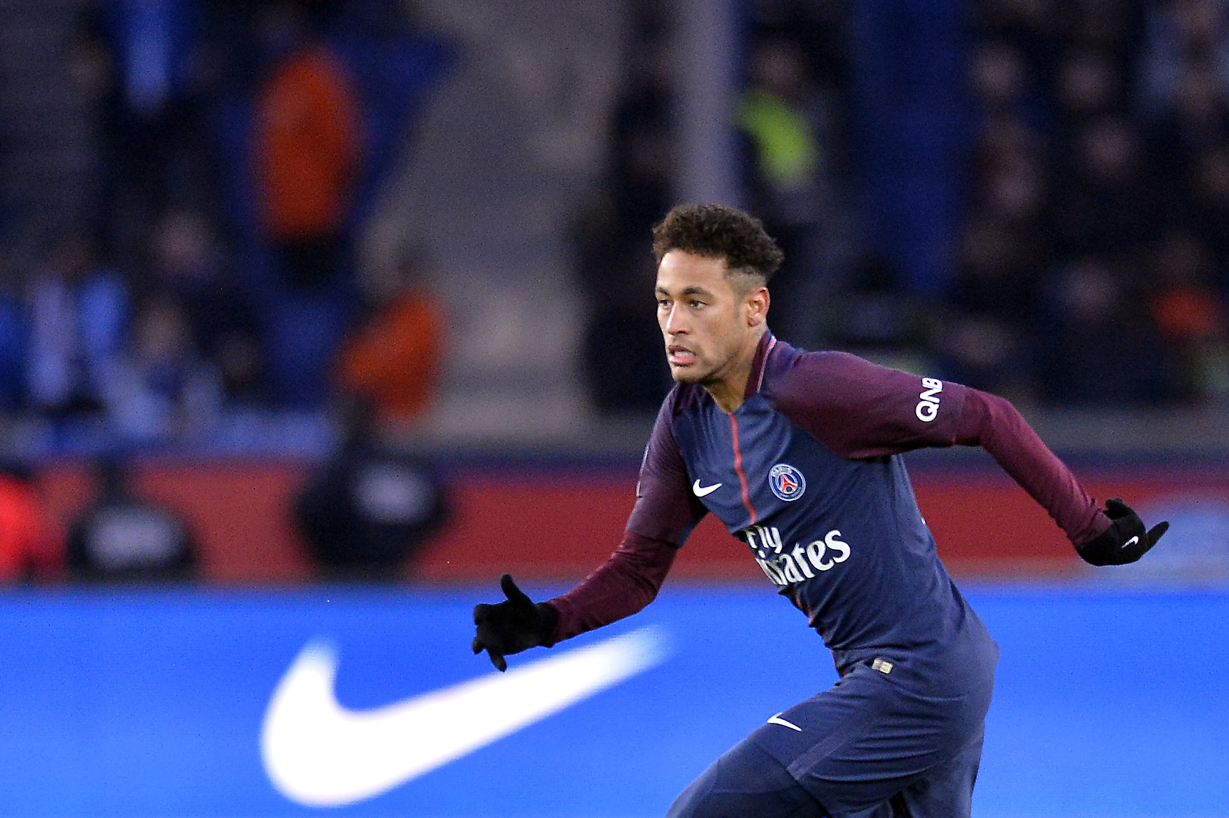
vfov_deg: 2.2
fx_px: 20880
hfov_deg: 3.4
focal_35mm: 612
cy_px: 585
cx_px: 629
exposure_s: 1/2000
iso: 3200
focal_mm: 400
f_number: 3.5
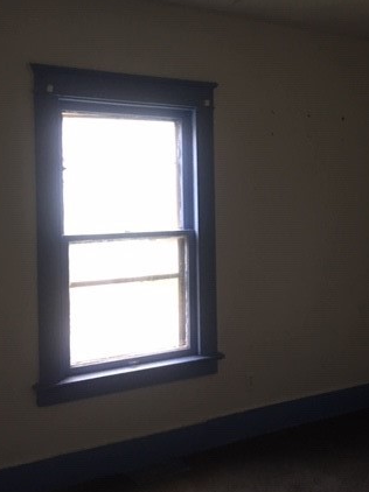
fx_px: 626
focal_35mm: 44
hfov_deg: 32.7
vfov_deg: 42.9
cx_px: 227
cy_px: 220
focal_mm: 4.15
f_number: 2.2
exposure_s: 1/10
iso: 100
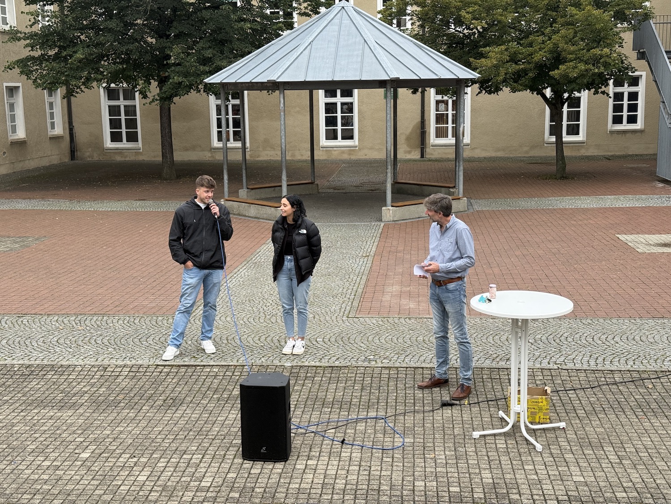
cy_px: 252
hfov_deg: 39.7
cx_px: 336
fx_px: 930
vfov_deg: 30.3
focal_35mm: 48
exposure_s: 1/1307
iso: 80
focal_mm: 6.76
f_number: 1.78
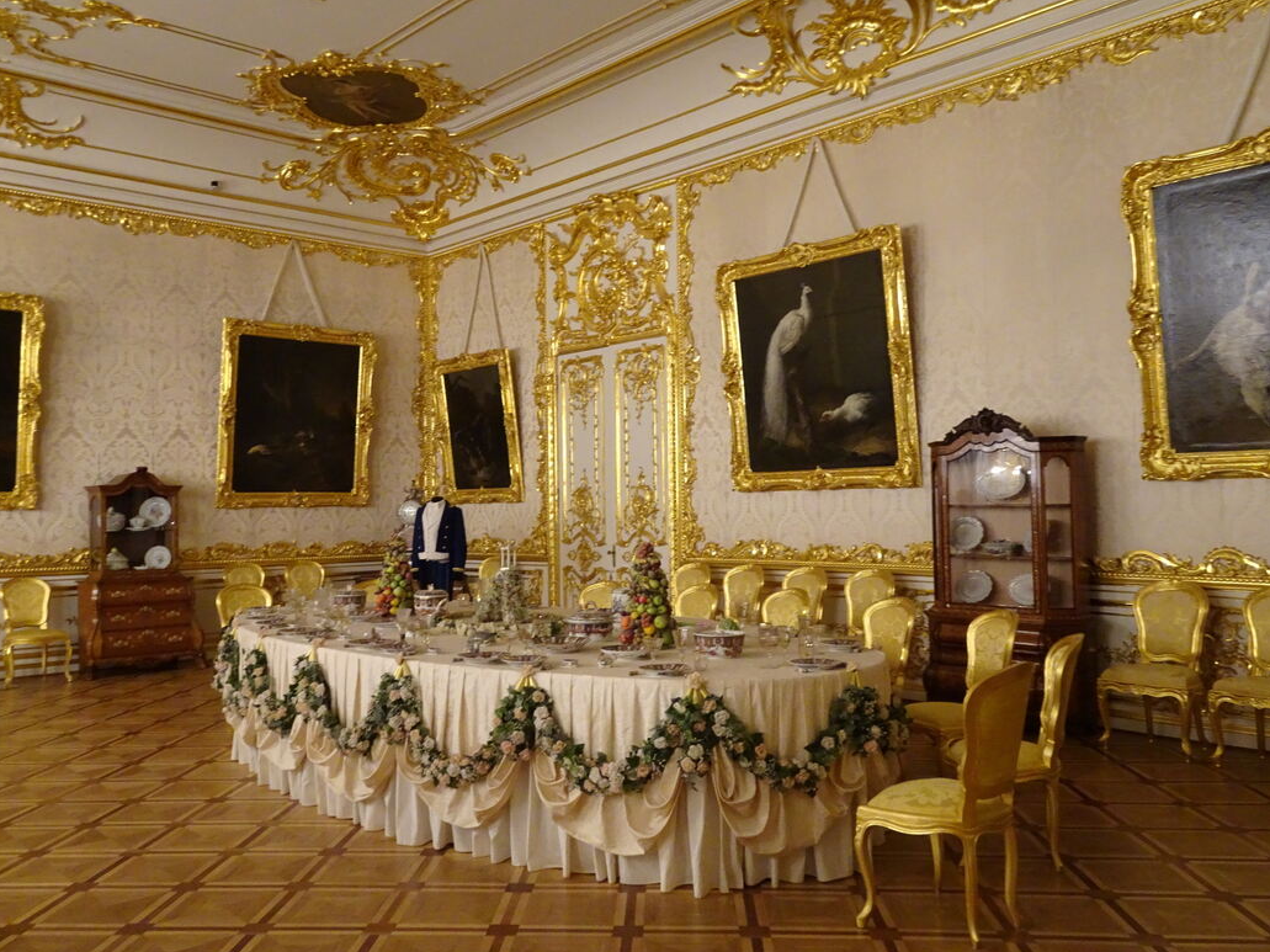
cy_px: 462
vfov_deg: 46.8
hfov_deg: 60.0
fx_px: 1101
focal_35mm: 30
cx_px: 614
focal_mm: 4.92
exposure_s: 1/20
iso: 800
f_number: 3.5
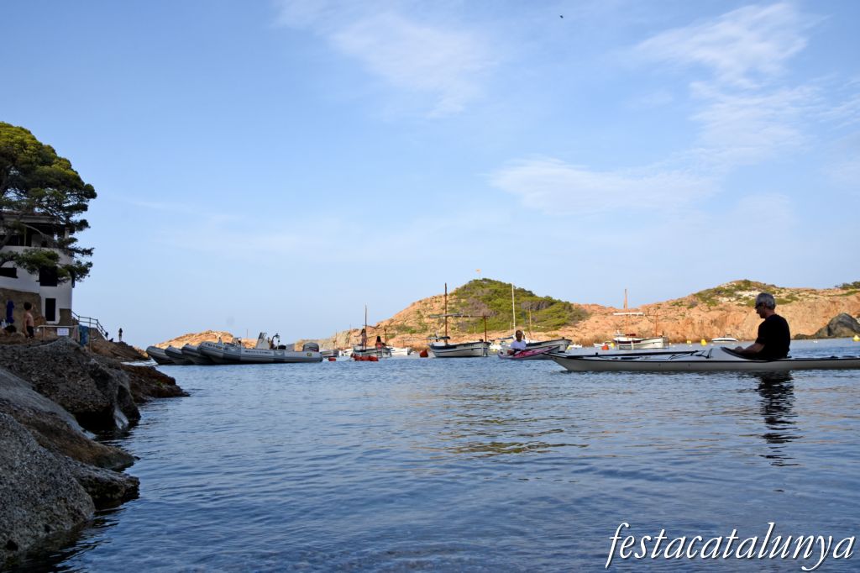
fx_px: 645
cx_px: 430
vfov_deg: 47.9
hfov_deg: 67.4
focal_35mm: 27
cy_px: 286
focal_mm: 18
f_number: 11
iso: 400
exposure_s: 1/500
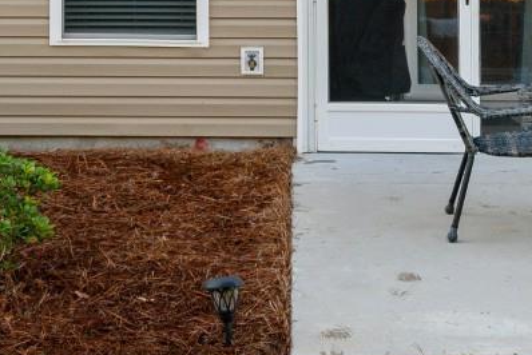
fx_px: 902
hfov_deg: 32.8
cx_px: 290
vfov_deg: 17.9
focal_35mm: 61
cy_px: -280
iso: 100
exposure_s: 1/125
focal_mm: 10
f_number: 5.6
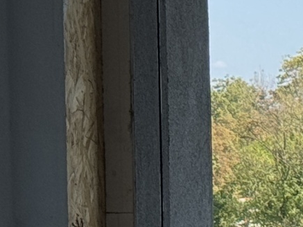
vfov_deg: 5.3
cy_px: 236
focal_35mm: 281
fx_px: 2460
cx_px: 866
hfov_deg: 6.5
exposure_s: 1/1560
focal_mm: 6.76
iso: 64
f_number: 1.78
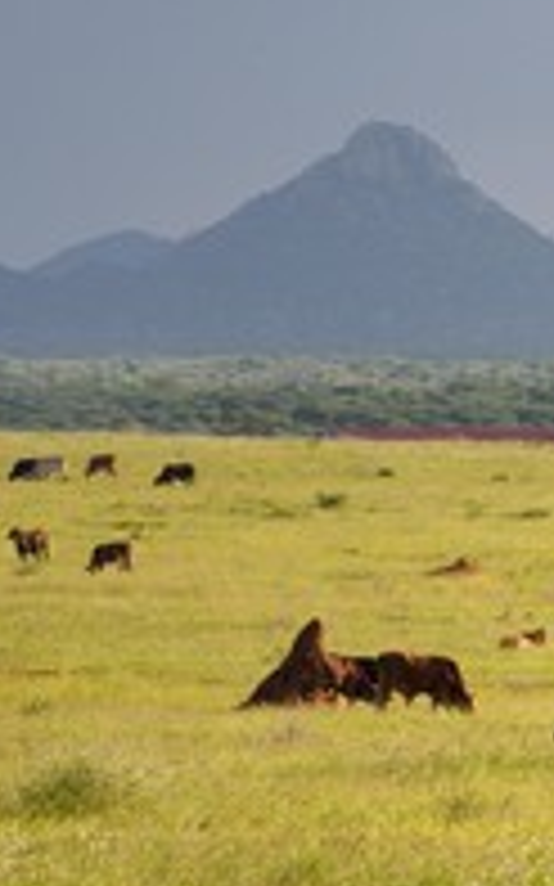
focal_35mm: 434
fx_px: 10492
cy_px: 414
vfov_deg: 4.8
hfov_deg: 3.0
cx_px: 779
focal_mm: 200
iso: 200
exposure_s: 1/200
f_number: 13
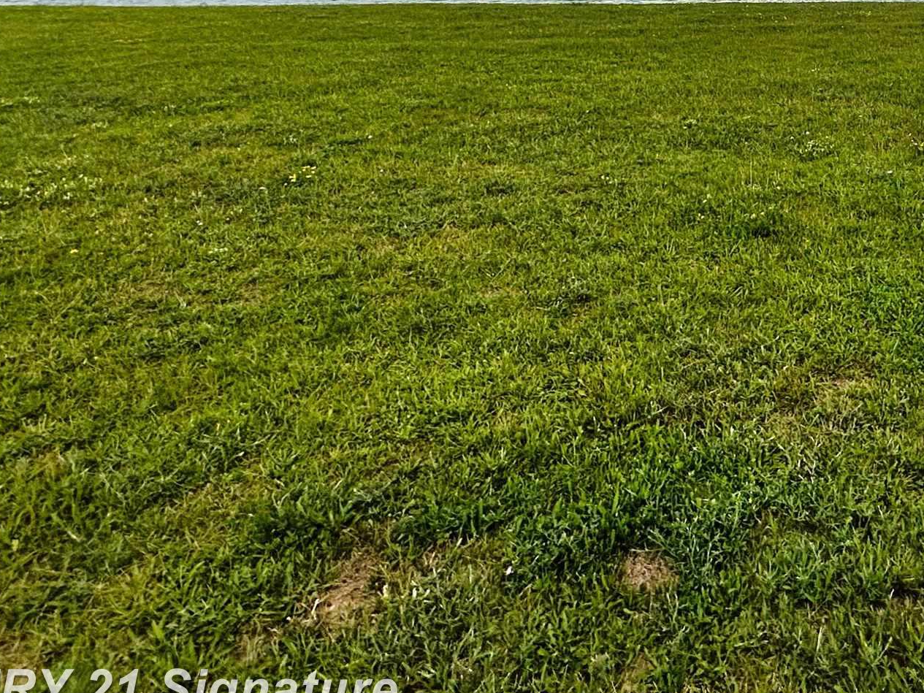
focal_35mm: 34
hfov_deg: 47.0
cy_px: -67
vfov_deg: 35.7
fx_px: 908
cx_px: 878
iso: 40
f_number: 2.2
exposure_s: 1/1135
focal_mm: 2.22
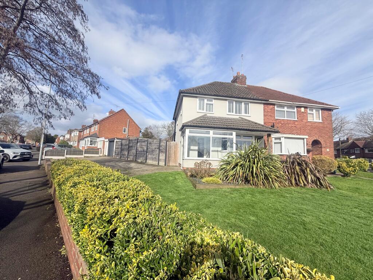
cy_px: 140
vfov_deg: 85.7
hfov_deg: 102.1
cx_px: 186
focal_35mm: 14
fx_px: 151
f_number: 2.2
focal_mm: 2.22
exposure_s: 1/2841
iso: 50
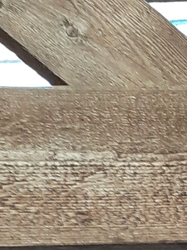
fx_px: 1217
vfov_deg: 10.2
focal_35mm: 169
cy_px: 604
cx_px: 569
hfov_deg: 7.6
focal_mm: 3.6
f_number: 1.9
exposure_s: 1/50
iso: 50
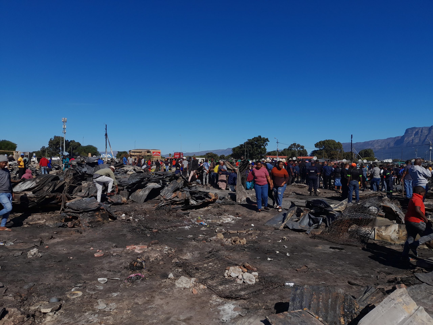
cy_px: 162
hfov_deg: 69.4
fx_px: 313
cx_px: 216
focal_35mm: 25
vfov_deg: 54.9
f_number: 2
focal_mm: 4.6
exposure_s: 1/1621
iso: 20
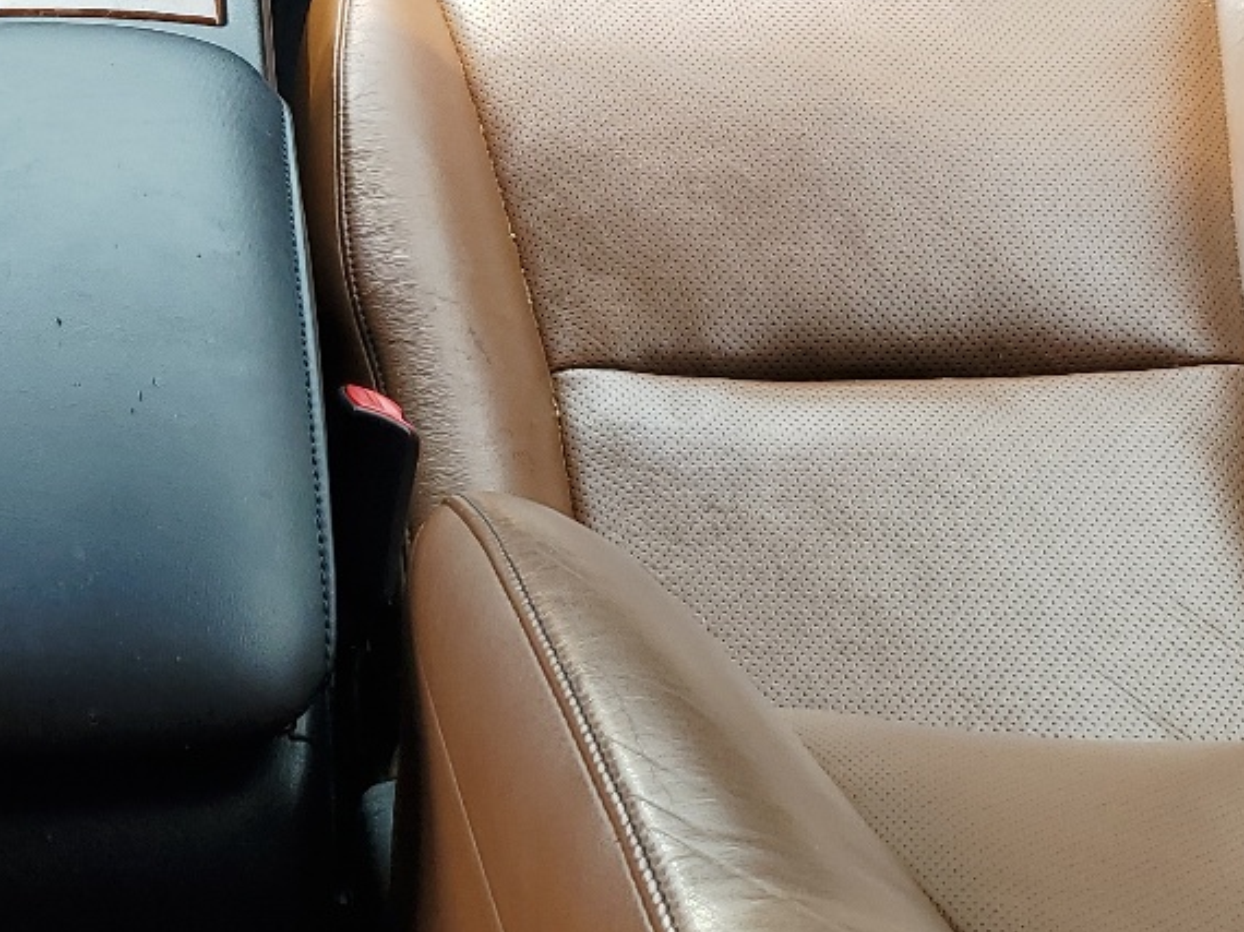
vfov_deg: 19.3
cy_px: -94
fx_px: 2622
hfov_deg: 25.6
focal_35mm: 73
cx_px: 46
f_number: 1.5
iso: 50
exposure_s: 1/400
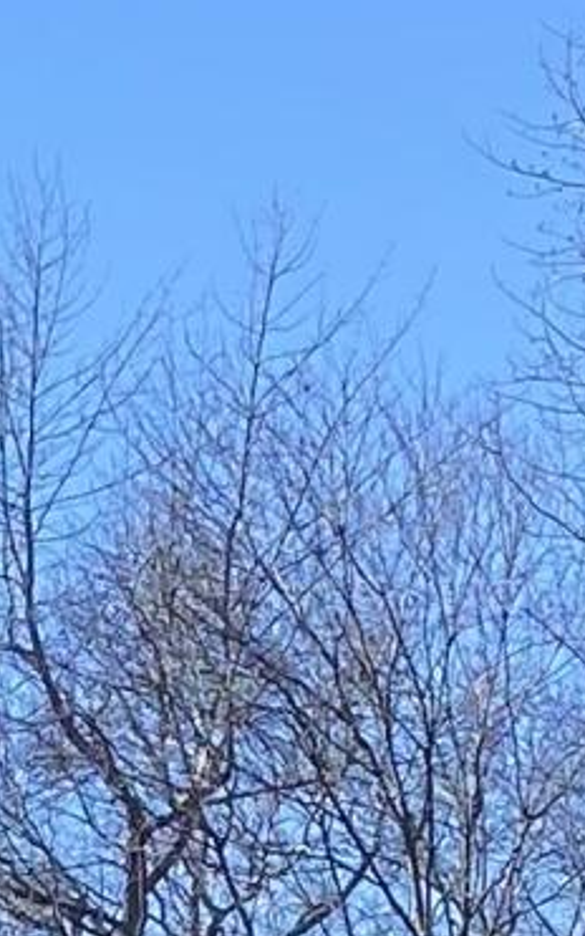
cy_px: 2210
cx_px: -1465
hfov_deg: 5.4
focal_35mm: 223
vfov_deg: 8.6
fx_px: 5686
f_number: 1.8
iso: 32
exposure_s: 1/1484
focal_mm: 4.25
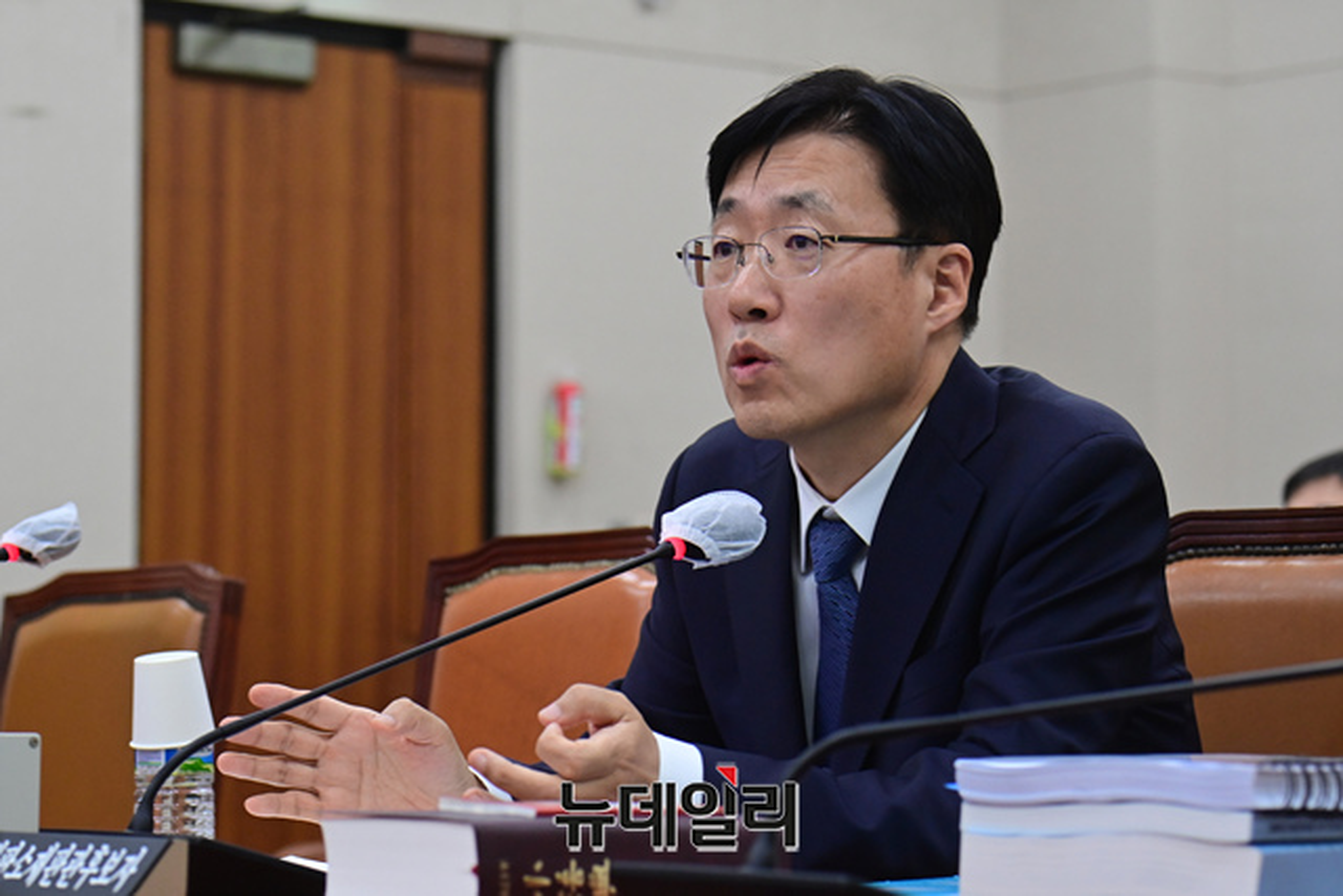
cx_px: 672
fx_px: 3806
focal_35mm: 102
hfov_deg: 20.0
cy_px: 448
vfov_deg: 13.4
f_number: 5.6
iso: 4000
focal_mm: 102
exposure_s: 1/250
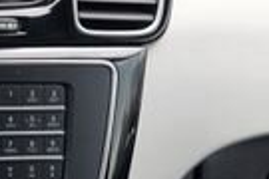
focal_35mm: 182
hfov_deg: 10.9
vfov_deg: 7.5
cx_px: -114
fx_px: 1360
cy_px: 94
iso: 100
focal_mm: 24
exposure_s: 1/60
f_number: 4.5
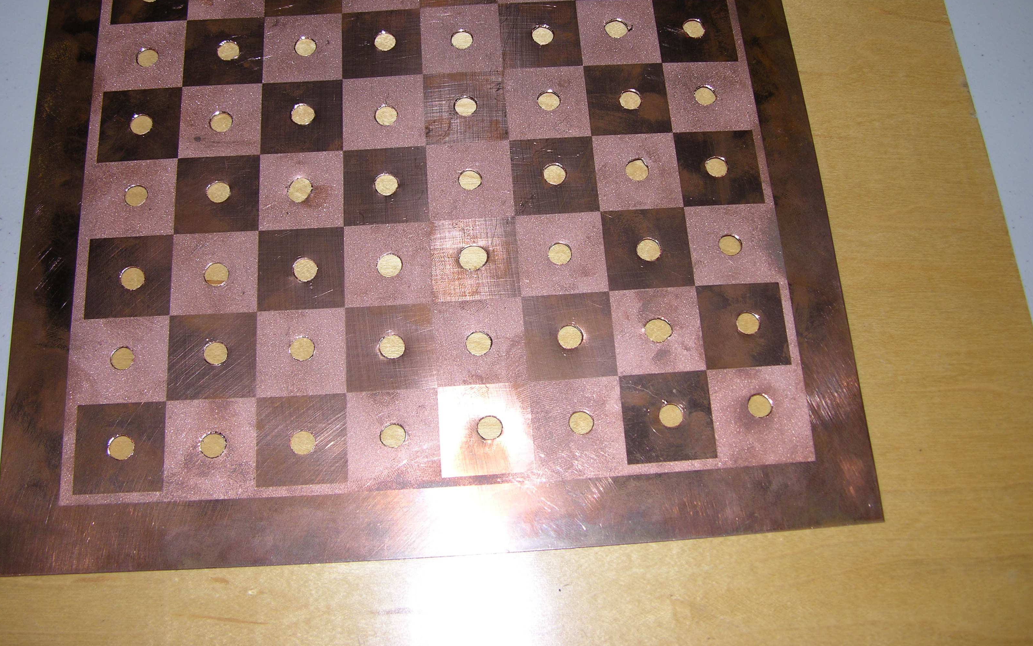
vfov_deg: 33.5
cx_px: 526
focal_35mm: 38
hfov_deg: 51.5
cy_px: 254
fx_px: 1070
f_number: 2.8
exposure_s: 1/60.1
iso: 50
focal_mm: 8.9
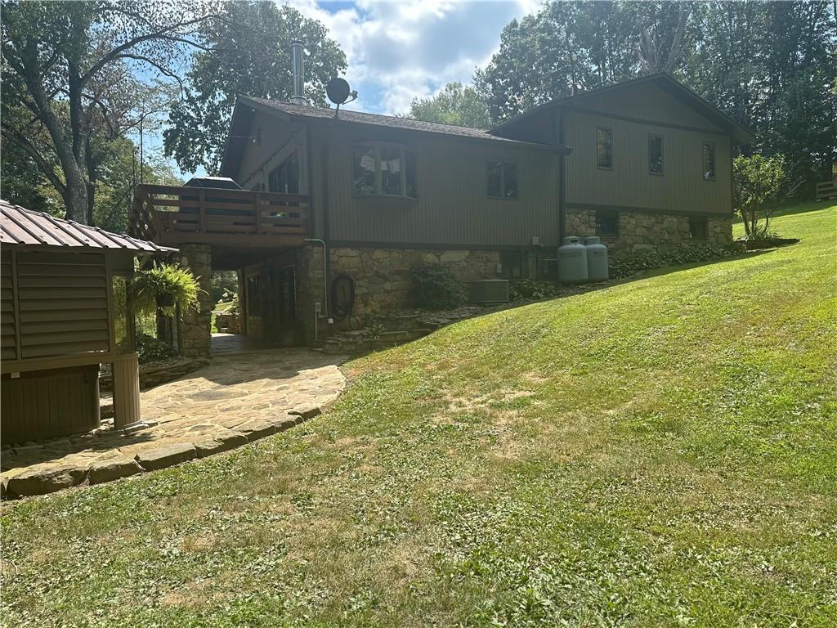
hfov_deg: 71.6
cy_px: 314
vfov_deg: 56.8
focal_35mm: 24
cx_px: 418
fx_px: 580
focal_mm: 6.86
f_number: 1.78
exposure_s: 1/2028
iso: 80
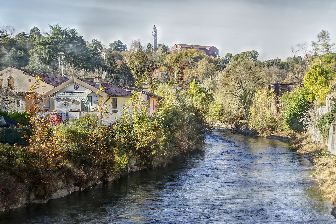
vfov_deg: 27.5
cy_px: 112
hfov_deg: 40.3
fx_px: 457
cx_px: 168
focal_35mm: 49
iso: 200
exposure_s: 1/60
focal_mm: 32.5
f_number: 7.1
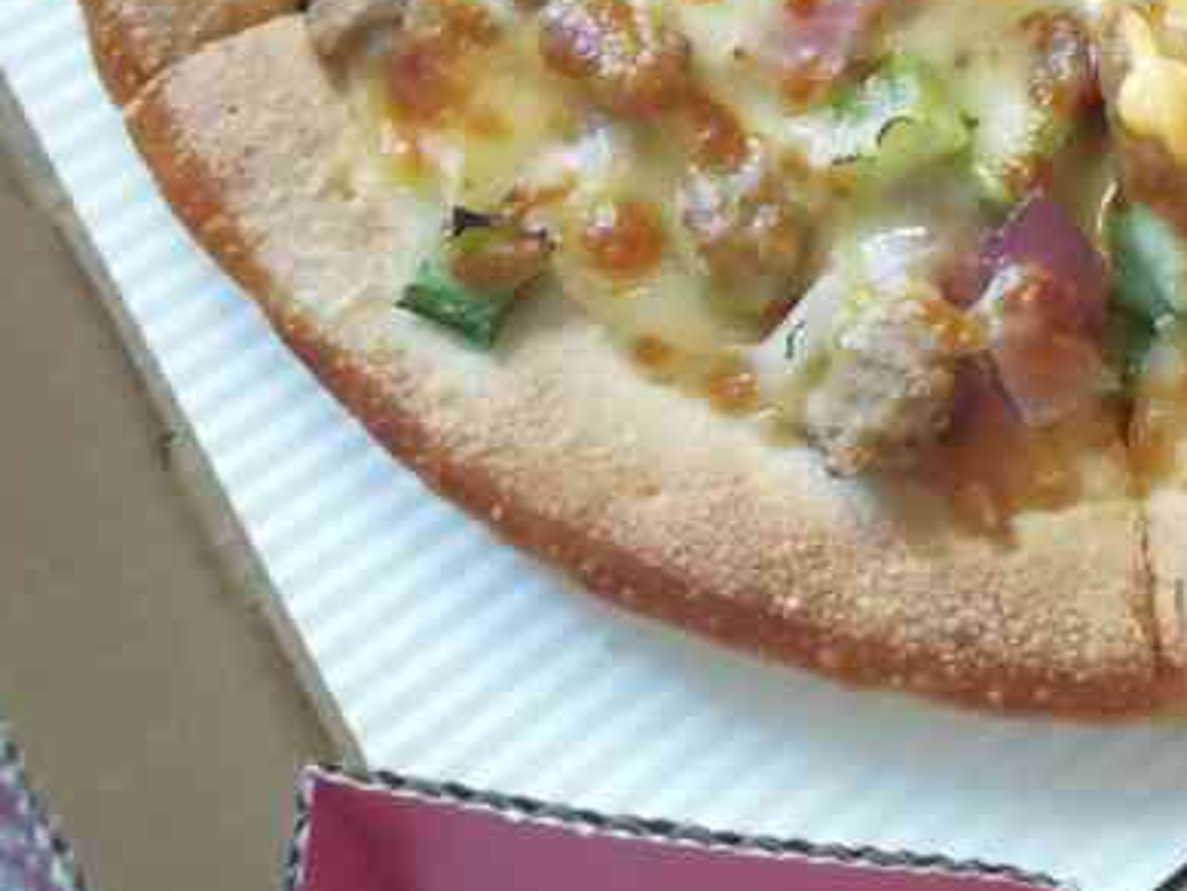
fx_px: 2229
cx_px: 1046
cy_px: -476
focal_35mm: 65
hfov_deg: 28.8
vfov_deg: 19.5
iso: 250
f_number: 1.8
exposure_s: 1/33.3
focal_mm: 3.83
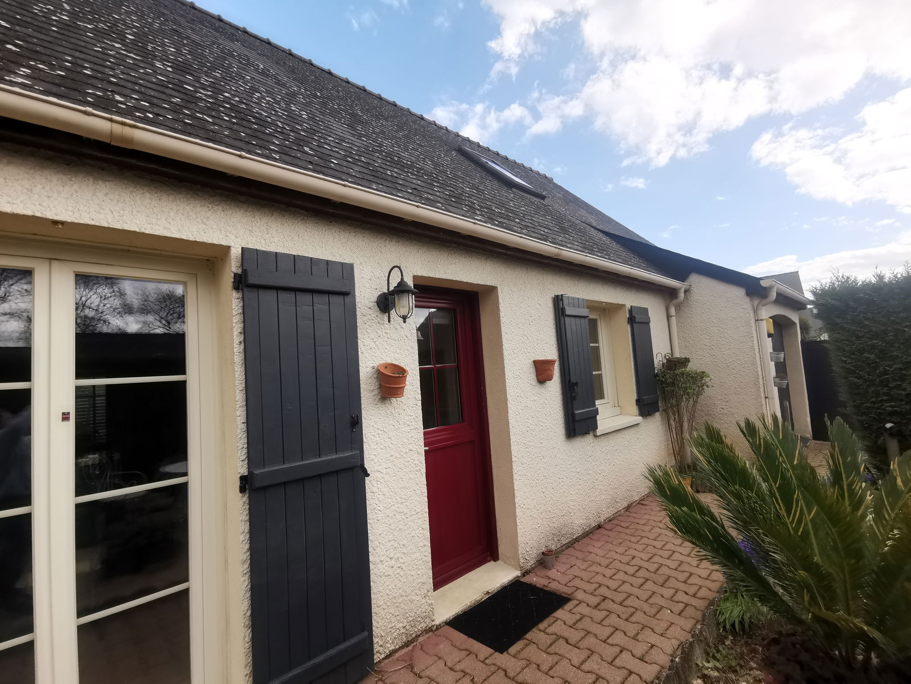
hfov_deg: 94.5
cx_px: 456
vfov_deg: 78.1
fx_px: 421
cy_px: 342
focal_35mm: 16
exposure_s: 1/1030
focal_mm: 2.35
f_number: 2.2
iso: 50
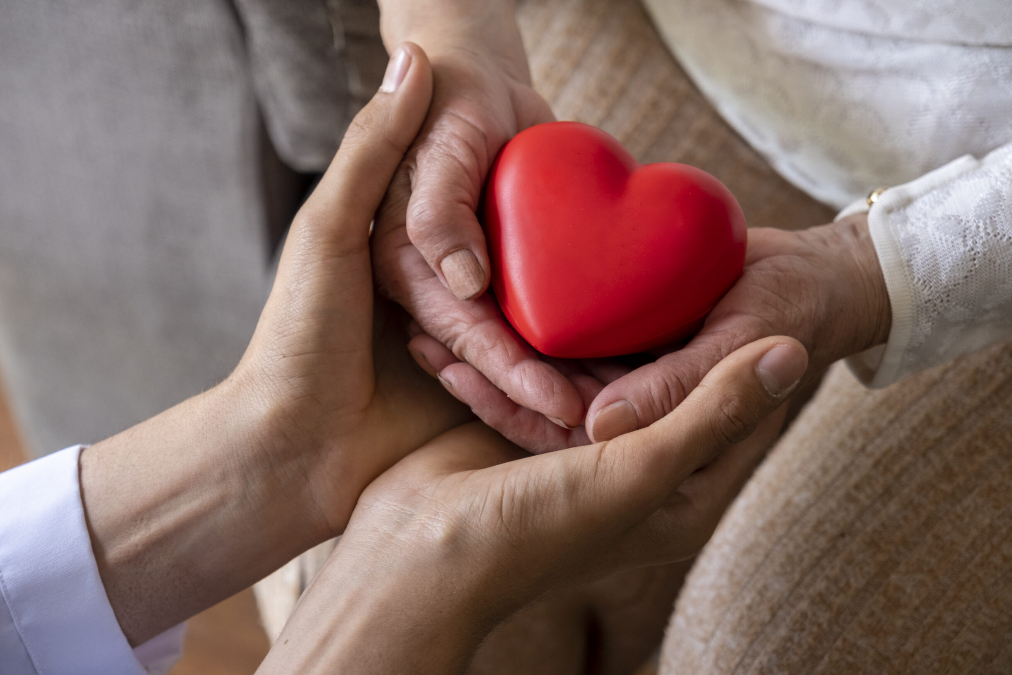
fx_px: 2446
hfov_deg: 23.4
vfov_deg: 15.7
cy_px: 332
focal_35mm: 87
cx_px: 517
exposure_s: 1/80
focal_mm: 55
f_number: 2.8
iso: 400
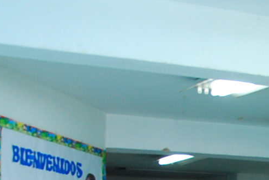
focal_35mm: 106
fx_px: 793
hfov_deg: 17.9
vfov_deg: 12.4
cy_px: 265
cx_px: 357
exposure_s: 1/30
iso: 400
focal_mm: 18
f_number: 4.5
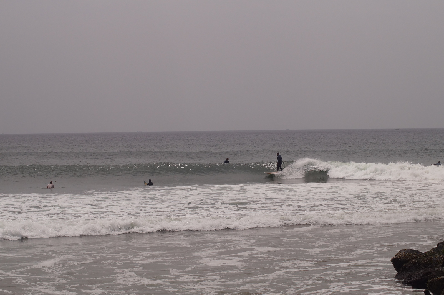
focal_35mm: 105
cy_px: 148
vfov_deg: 13.0
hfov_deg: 19.5
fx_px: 1294
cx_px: 222
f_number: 7.1
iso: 400
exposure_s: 1/400
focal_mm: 70
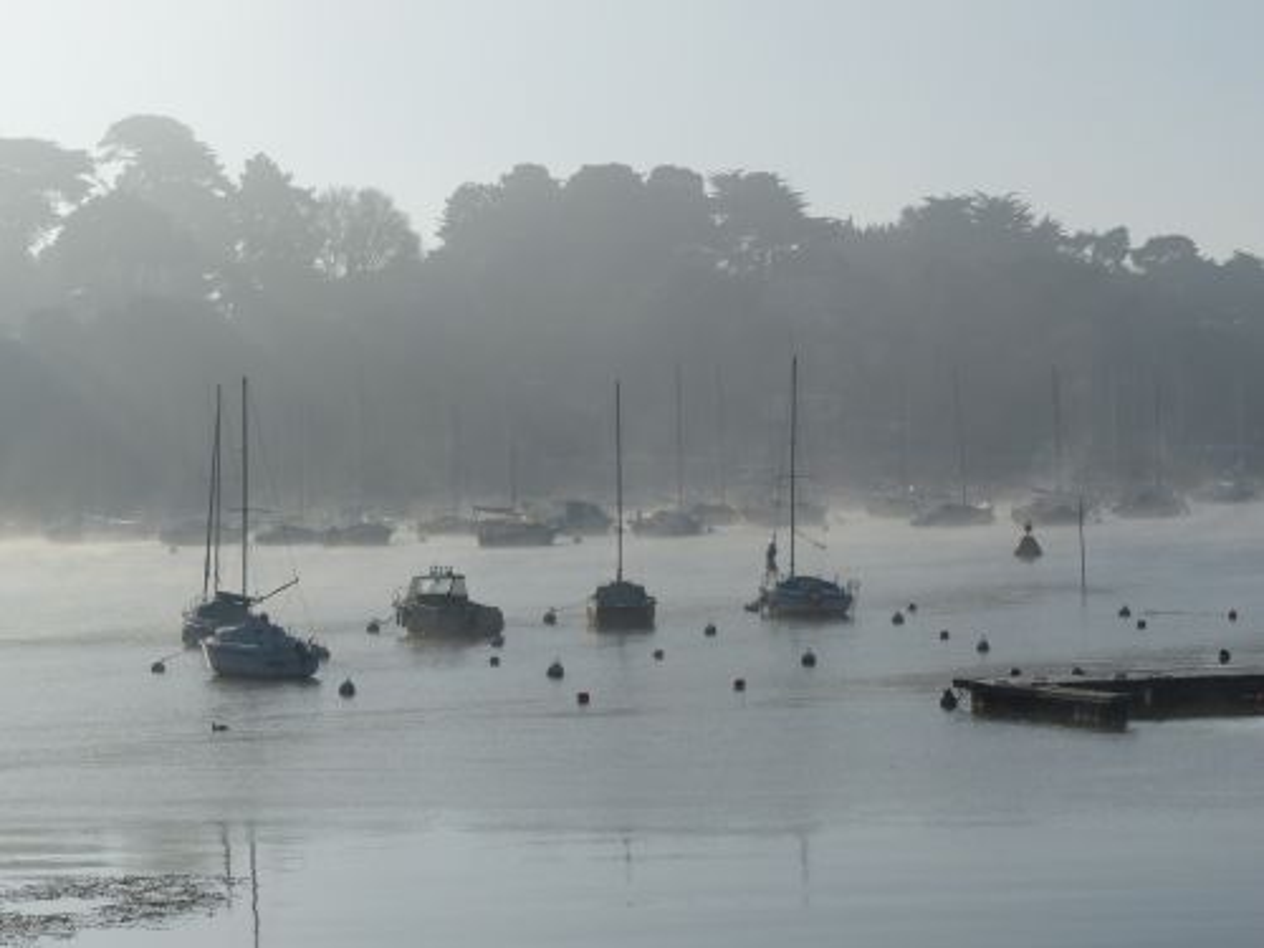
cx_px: 632
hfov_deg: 17.3
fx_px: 4163
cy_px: 474
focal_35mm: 114
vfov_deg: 13.0
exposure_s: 1/1600
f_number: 6.3
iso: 100
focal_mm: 20.5
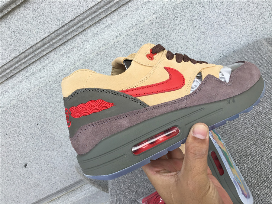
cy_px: 102
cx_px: 136
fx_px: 244
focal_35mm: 31
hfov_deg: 58.4
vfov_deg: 45.4
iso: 25
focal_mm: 3.3
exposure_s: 1/443
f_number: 2.4
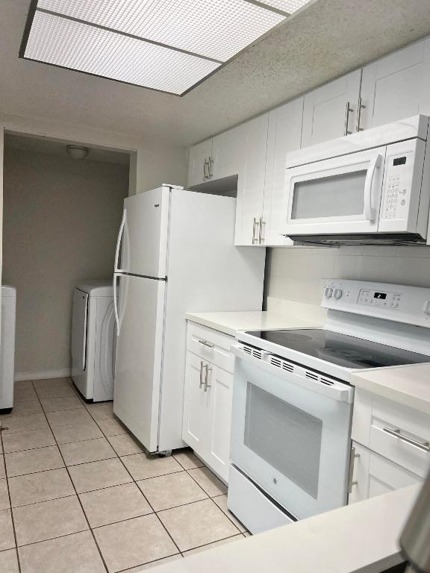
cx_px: 215
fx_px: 431
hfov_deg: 53.1
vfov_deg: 67.3
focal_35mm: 26
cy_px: 286
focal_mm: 5.7
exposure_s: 1/120
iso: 80
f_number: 1.5
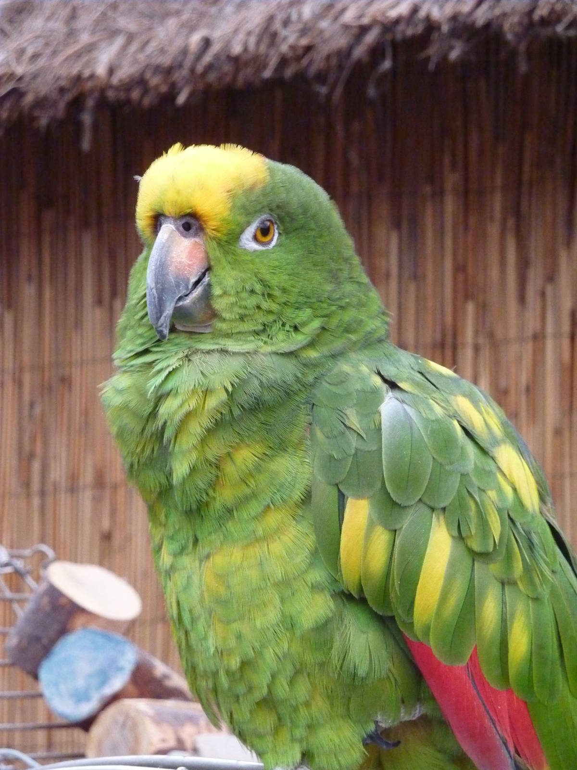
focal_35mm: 128
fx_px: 2845
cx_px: 288
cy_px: 385
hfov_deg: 11.6
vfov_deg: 15.4
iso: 800
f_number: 4.4
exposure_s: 1/40
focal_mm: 21
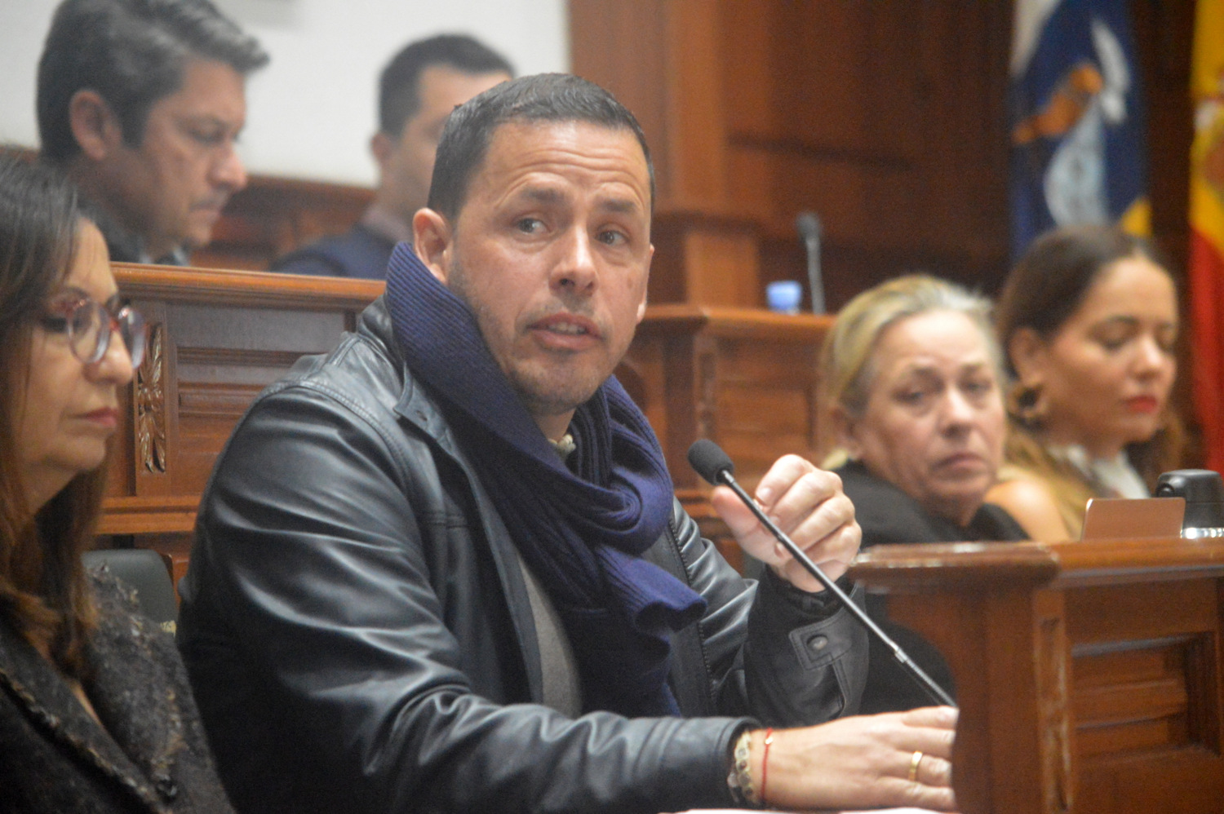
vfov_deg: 6.1
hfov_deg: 9.2
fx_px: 7645
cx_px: 612
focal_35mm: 225
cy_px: 407
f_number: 5.6
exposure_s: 1/200
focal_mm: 150
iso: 6400
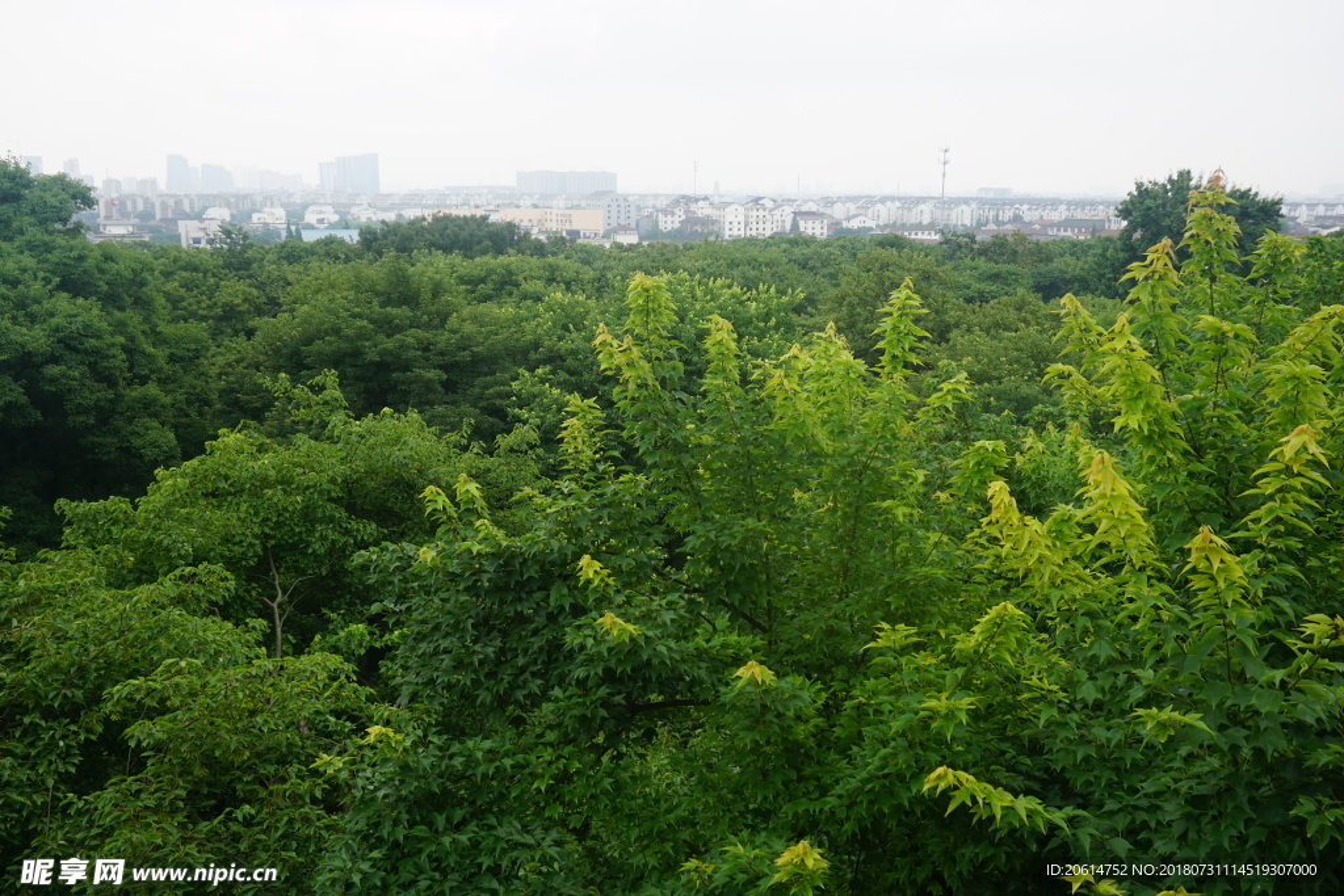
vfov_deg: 41.7
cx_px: 672
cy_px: 448
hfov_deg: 59.5
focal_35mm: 32
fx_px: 1176
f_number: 7.1
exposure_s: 1/80
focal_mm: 21
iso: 100
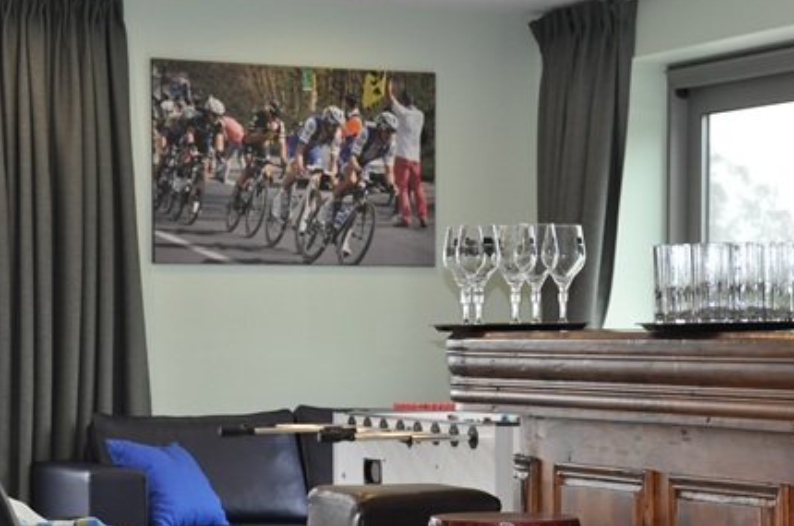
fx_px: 2598
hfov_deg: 17.3
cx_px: 534
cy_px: 357
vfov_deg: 11.6
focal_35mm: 118
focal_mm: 52
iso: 800
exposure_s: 1/60
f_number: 5
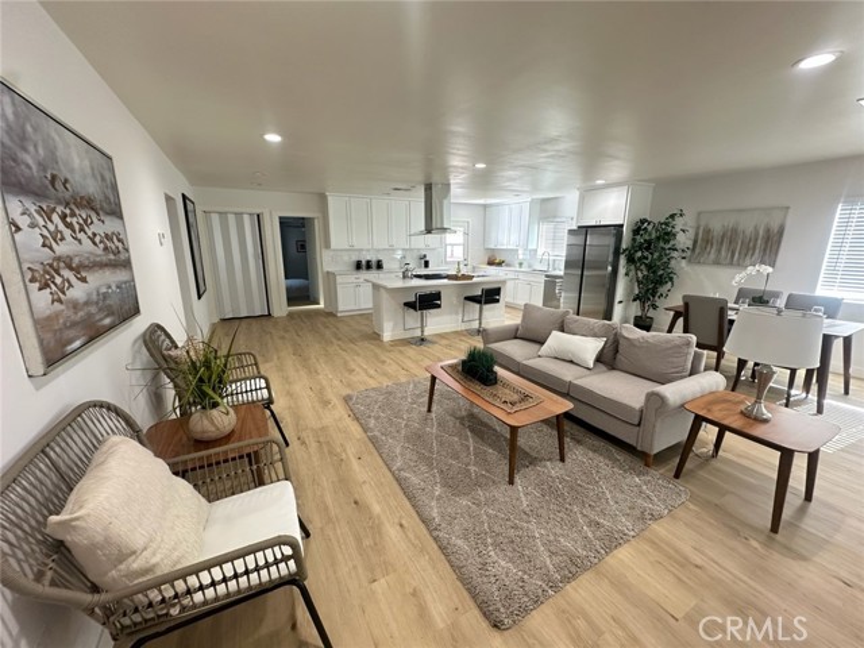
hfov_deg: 102.1
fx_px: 349
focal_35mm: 14
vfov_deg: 85.7
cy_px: 324
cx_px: 432
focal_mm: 2.22
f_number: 2.2
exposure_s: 1/60
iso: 200
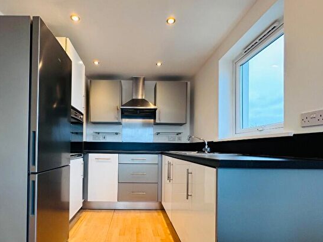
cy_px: 146
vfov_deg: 70.8
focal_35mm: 18
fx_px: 168
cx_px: 135
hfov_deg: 87.0
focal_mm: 2.22
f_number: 2.2
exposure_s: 1/50
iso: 160
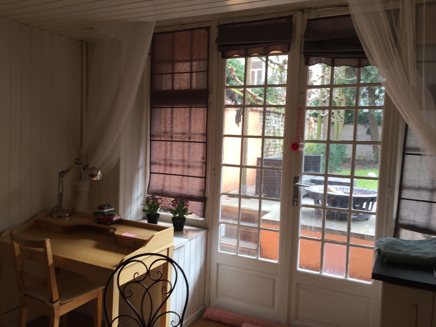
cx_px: 218
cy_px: 164
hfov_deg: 61.7
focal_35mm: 29
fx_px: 365
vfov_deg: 48.2
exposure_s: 1/100
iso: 32
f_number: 2.2
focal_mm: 4.15
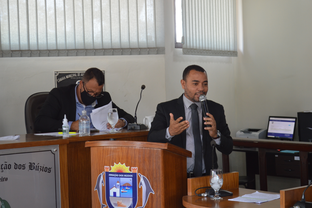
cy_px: 104
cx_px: 156
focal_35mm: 82
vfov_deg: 16.5
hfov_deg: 24.6
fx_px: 714
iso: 400
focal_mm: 55
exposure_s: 1/25
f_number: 5.6
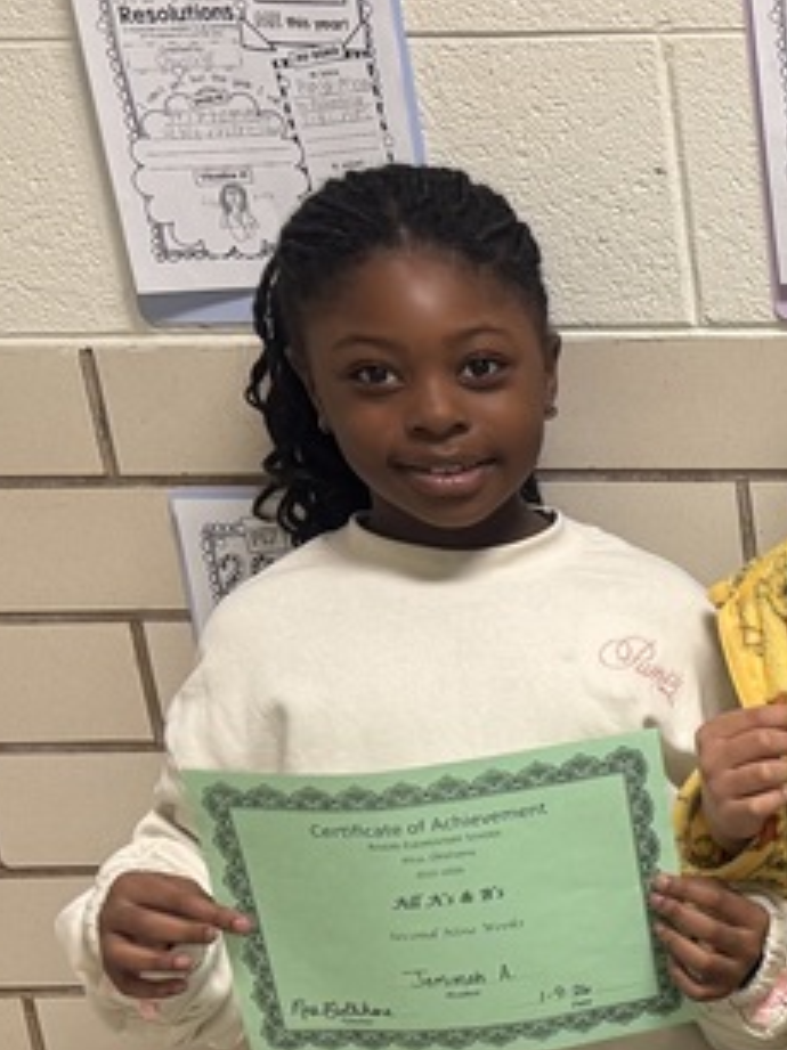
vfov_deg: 23.4
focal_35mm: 80
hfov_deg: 15.9
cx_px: 1372
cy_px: 1050
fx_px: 2427
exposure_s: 1/60
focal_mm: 6.76
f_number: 1.78
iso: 160
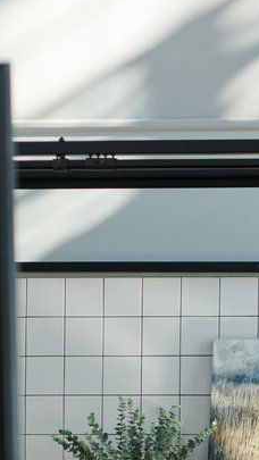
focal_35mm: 265
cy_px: 654
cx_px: 1162
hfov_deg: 4.2
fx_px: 3233
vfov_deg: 8.0
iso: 160
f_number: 4
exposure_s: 1/160
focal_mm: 50
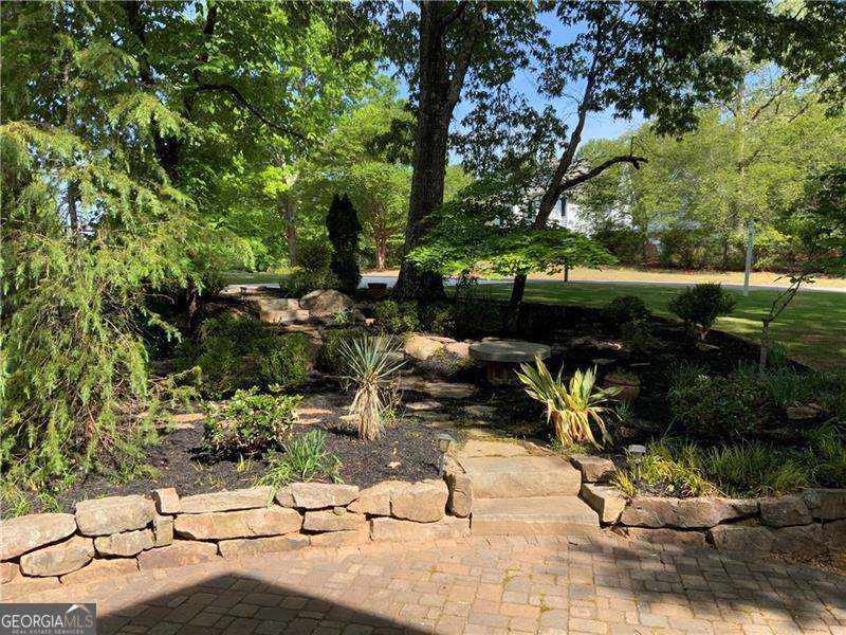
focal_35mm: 29
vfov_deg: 48.2
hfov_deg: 61.7
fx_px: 709
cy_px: 318
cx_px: 423
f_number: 1.8
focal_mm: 3
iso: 16
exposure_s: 1/574
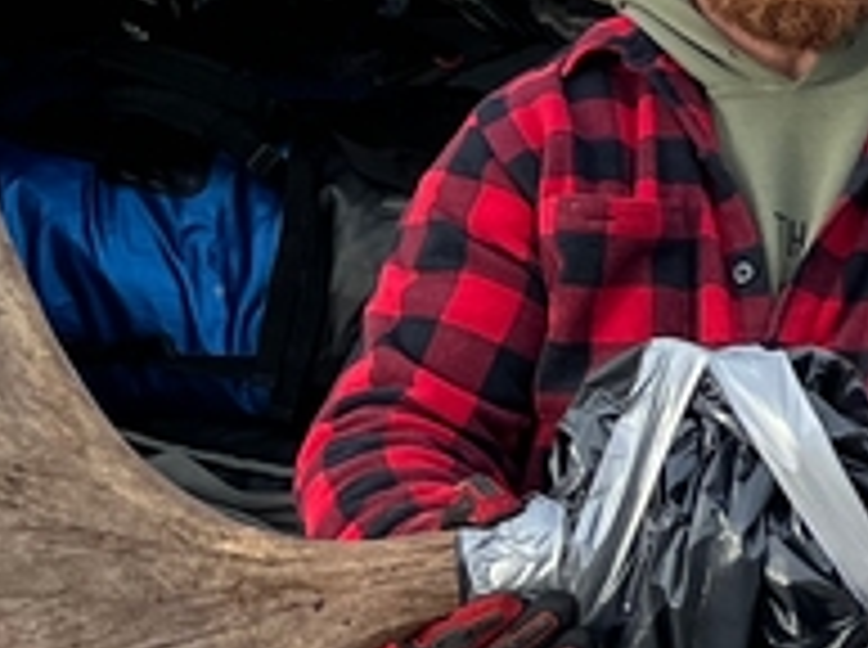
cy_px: 513
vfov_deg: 9.1
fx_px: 4055
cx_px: 1997
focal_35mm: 162
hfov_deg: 10.7
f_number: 1.6
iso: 50
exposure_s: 1/1266
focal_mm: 5.1
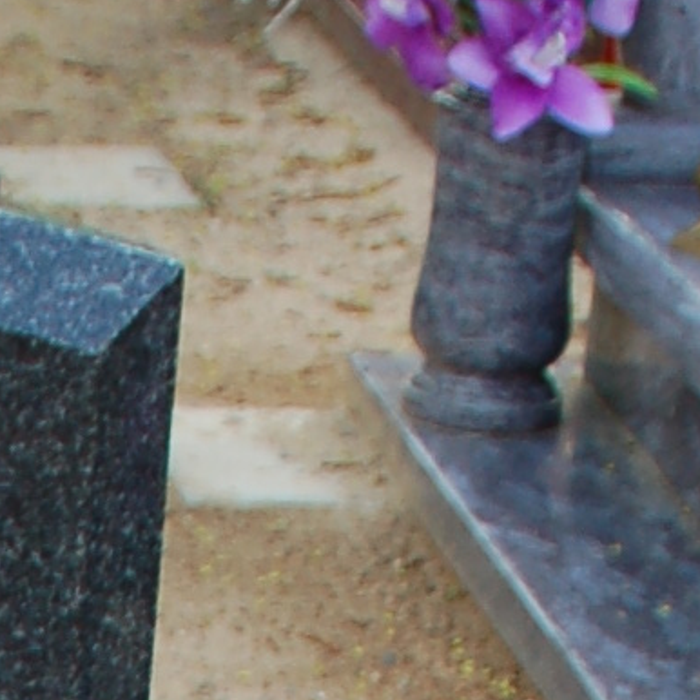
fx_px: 6360
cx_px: -633
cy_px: 2544
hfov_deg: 6.2
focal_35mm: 278
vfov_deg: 5.6
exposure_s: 1/125
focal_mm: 28
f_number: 5.6
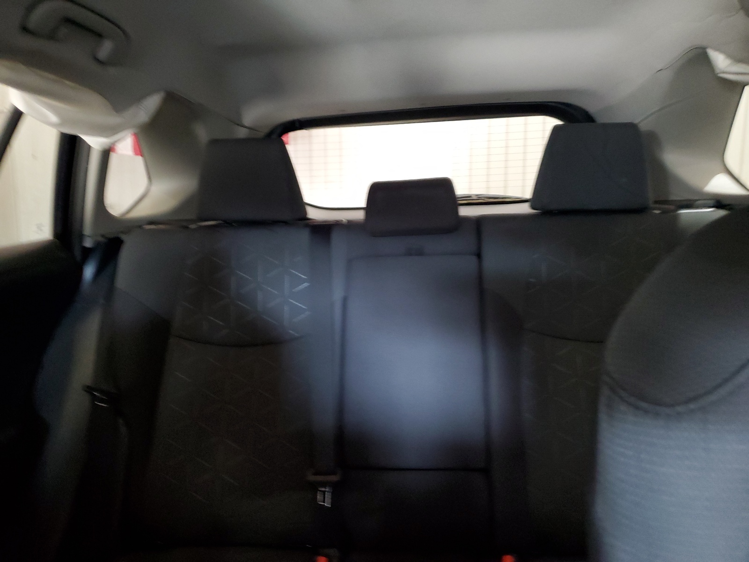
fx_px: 563
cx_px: 374
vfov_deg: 53.1
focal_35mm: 26
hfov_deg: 67.3
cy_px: 281
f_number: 1.5
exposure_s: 1/30
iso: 330
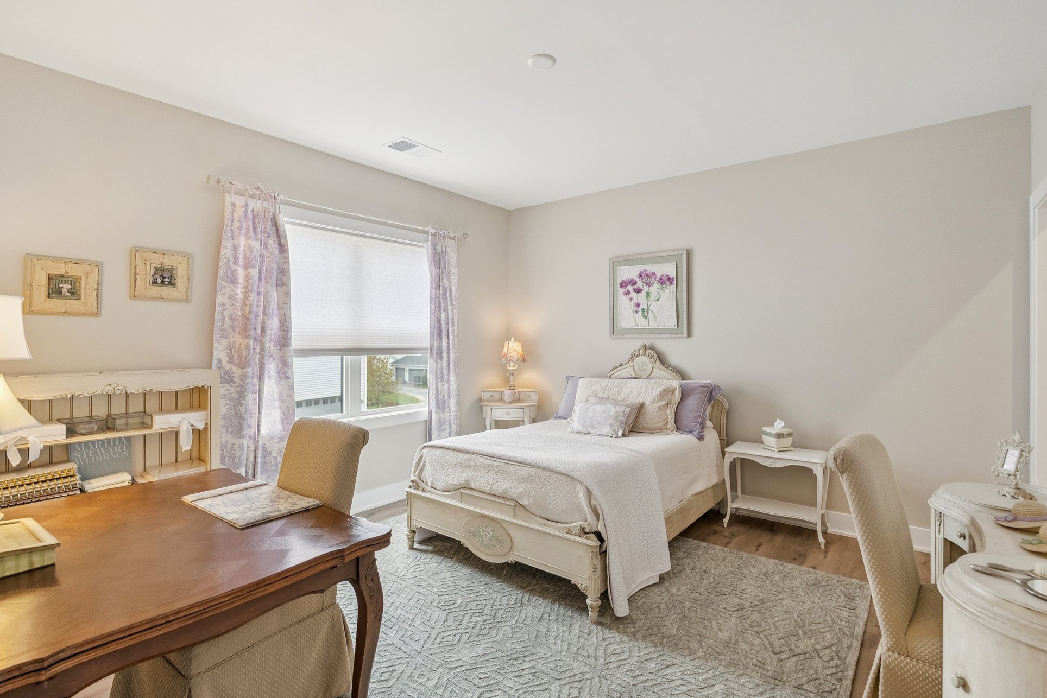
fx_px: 494
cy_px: 361
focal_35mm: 17
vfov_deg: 70.4
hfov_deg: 93.2
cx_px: 547
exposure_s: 1/125
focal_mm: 16
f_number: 4
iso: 1000
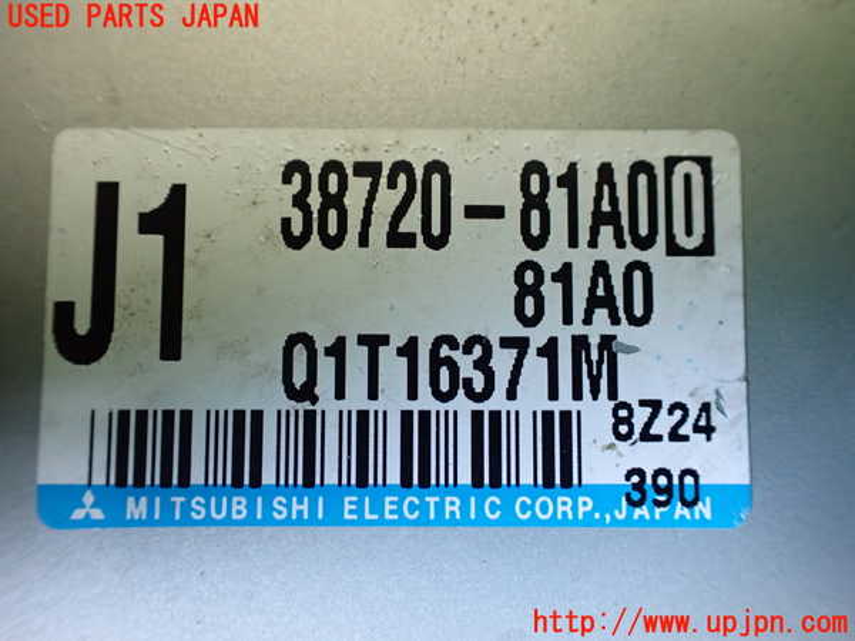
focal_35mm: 30
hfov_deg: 60.0
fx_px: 741
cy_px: 320
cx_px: 428
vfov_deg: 46.8
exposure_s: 1/60
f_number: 2.3
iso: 800
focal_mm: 5.4
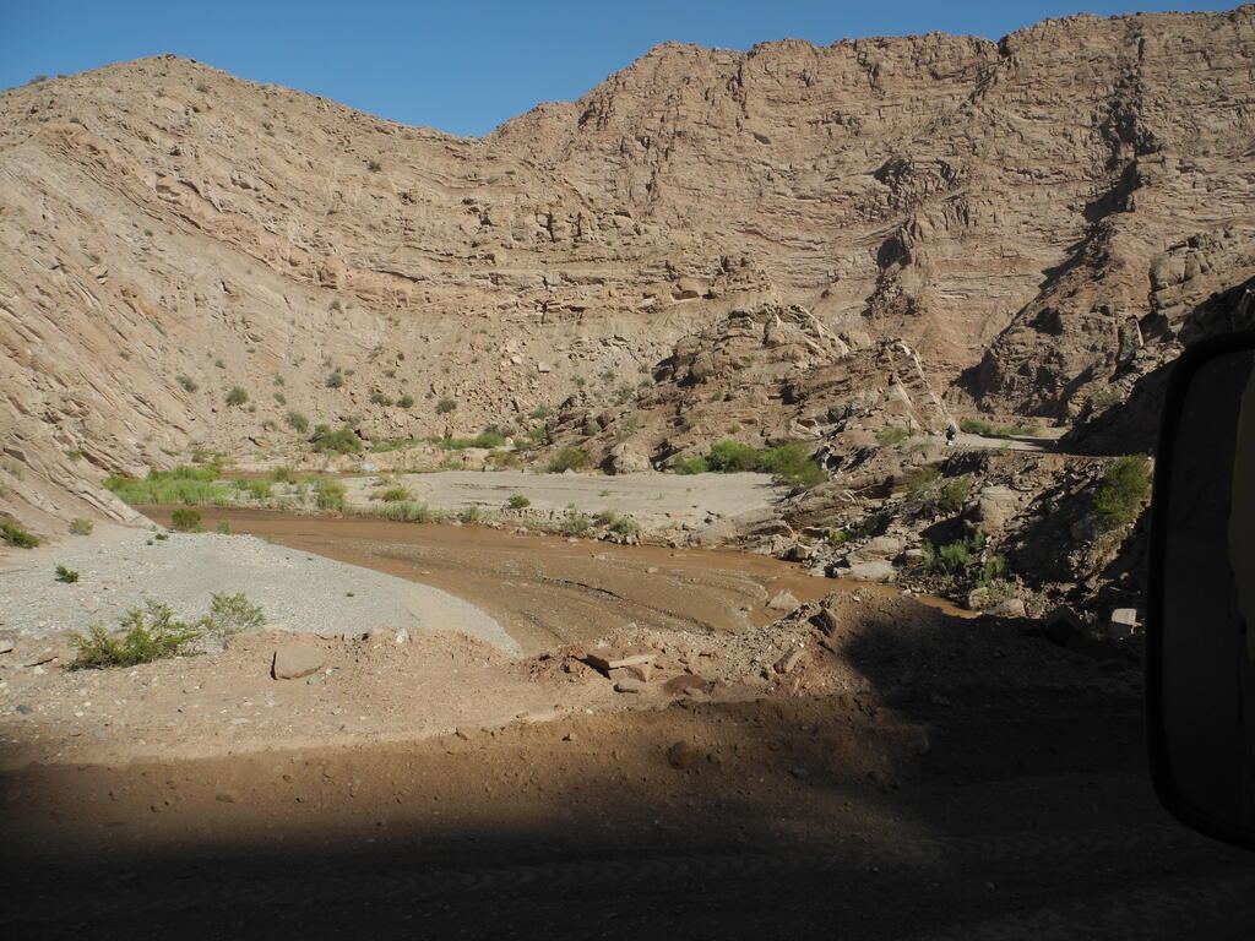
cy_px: 470
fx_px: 1015
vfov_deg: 49.7
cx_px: 628
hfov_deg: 63.4
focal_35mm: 28
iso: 100
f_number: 4.5
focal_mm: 6
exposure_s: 1/800
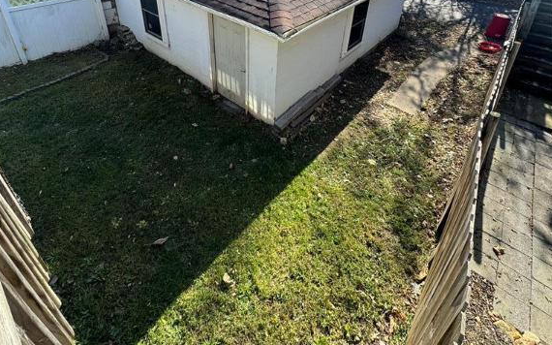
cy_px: 50
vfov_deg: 53.9
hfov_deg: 85.1
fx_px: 301
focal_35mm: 20
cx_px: 276
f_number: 2.2
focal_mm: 2.22
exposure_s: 1/381
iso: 40
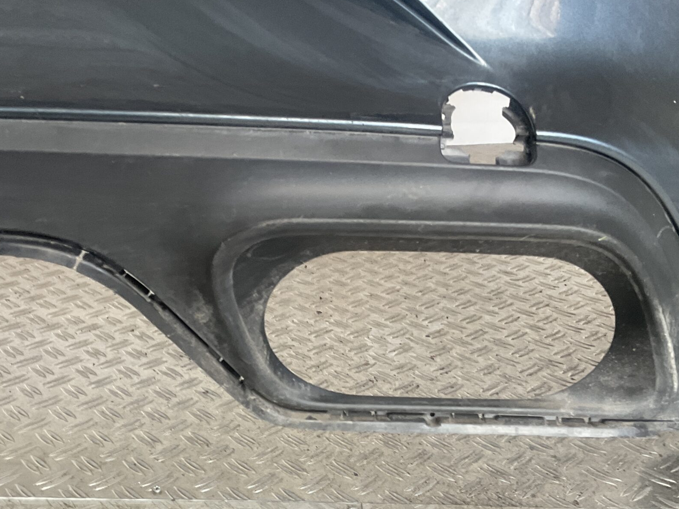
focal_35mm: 47
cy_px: 326
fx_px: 922
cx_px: 298
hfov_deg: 40.4
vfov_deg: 30.7
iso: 64
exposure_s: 1/50
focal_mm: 3
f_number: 1.8
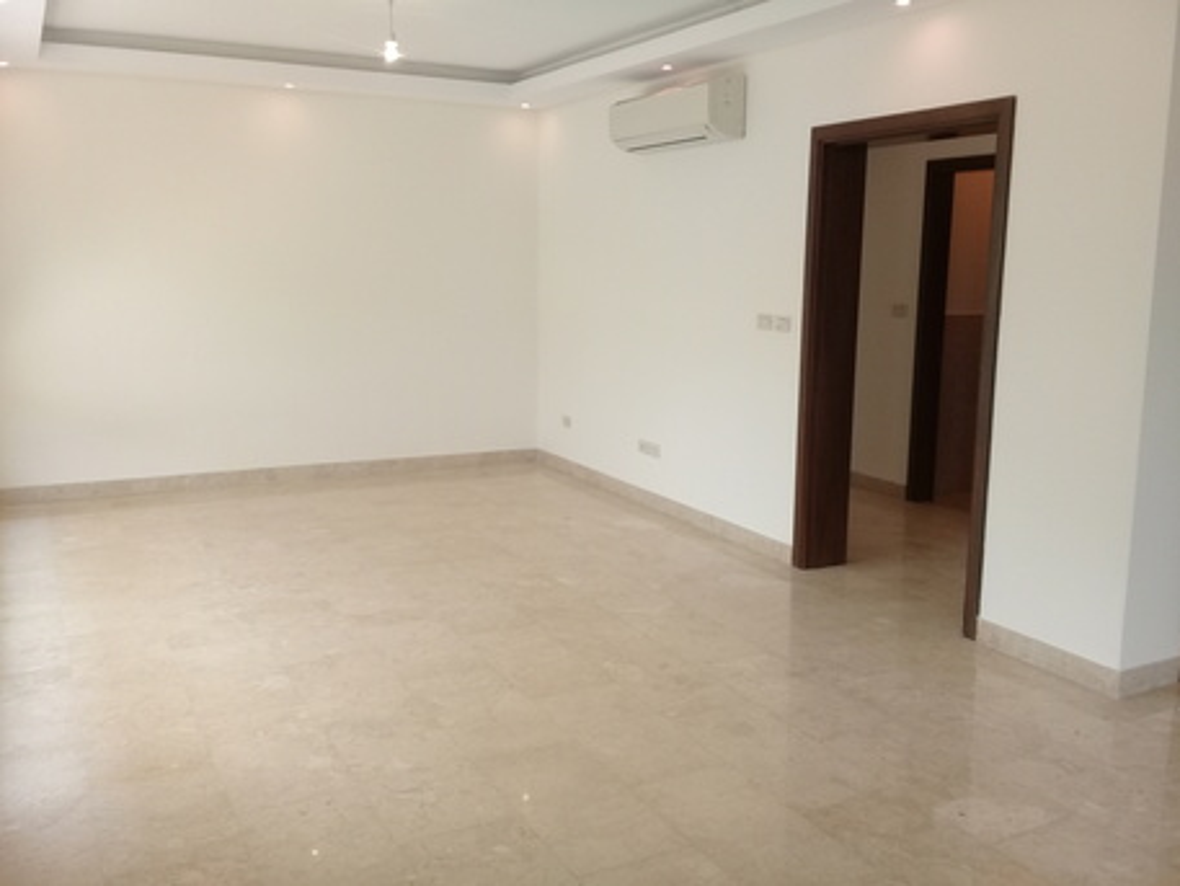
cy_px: 443
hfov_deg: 58.3
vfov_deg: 45.5
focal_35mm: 31
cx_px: 590
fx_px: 1057
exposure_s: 1/100
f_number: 2.2
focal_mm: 3.3
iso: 50
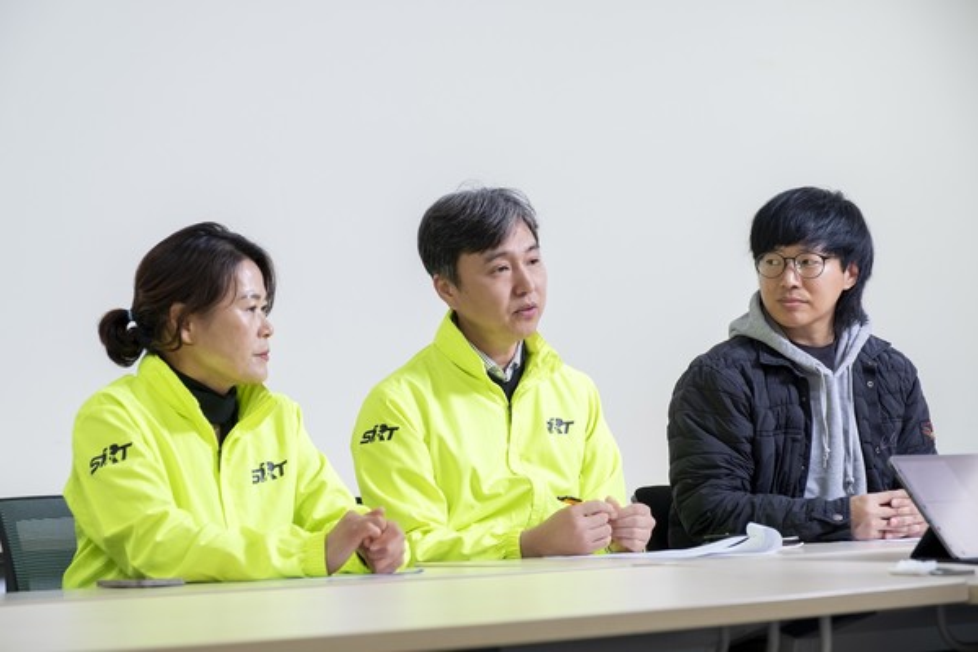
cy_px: 326
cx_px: 489
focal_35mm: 83
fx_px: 2255
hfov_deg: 24.5
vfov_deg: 16.5
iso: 500
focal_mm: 55
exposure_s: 1/160
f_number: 4
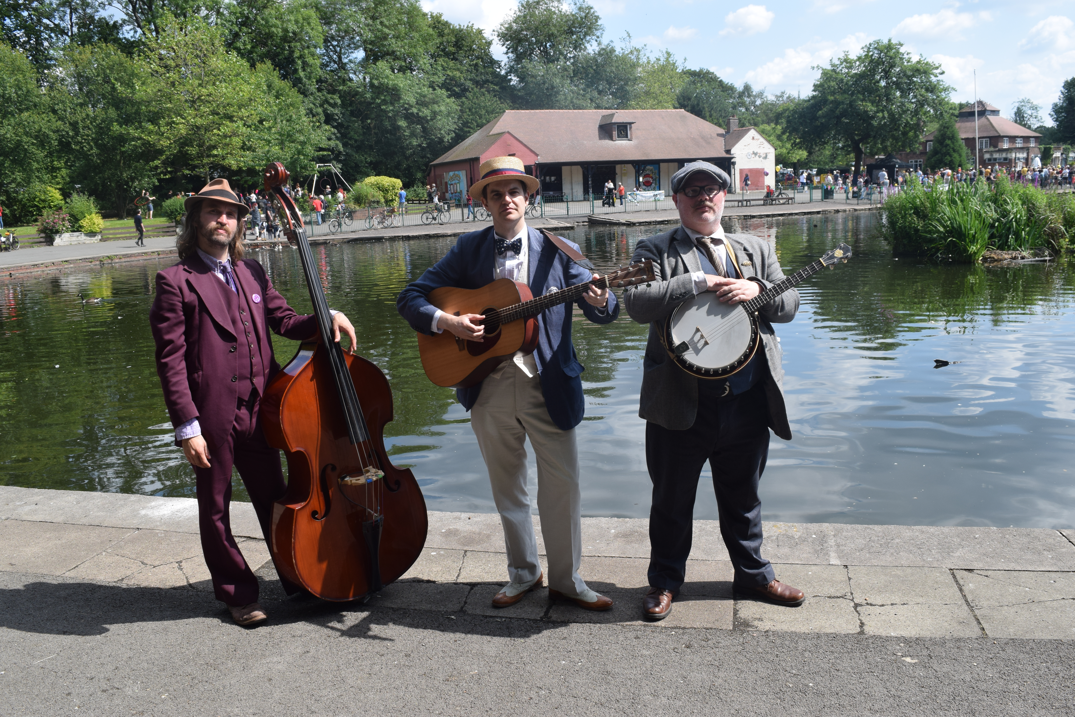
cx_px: 538
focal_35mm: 27
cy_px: 358
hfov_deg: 67.4
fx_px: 806
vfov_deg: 47.9
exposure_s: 1/250
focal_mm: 18
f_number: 8
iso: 200
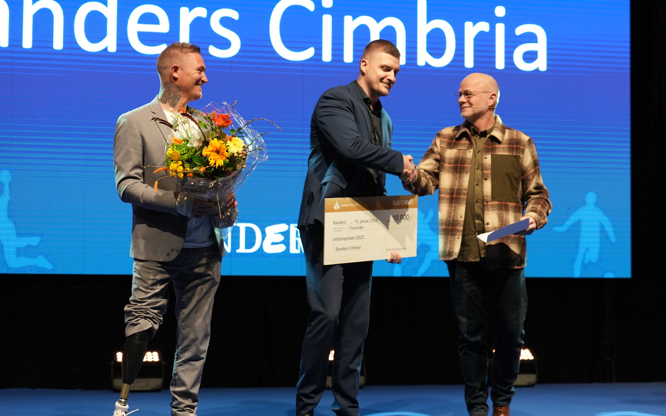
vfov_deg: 18.1
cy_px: 199
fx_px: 1307
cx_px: 335
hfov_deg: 28.6
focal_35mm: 72
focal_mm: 70
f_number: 4
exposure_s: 1/160
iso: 1000
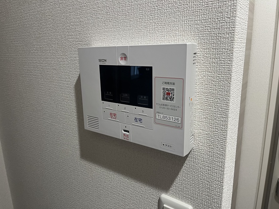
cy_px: 104
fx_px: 210
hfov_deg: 67.3
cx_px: 140
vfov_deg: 53.1
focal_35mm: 26
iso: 160
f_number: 1.6
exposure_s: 1/60
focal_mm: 5.1
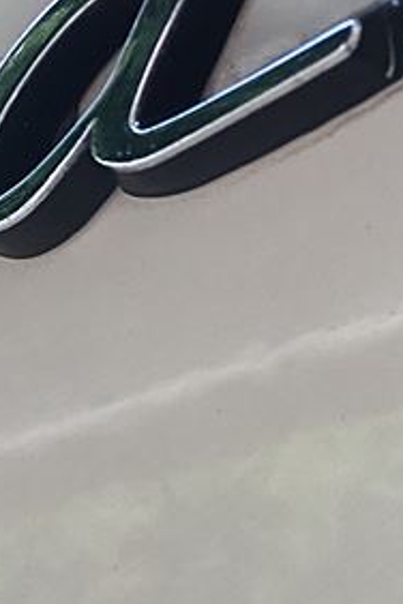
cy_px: 510
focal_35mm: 107
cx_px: -244
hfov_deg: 12.1
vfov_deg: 18.9
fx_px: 1797
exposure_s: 1/275
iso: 25
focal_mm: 4.15
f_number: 2.2
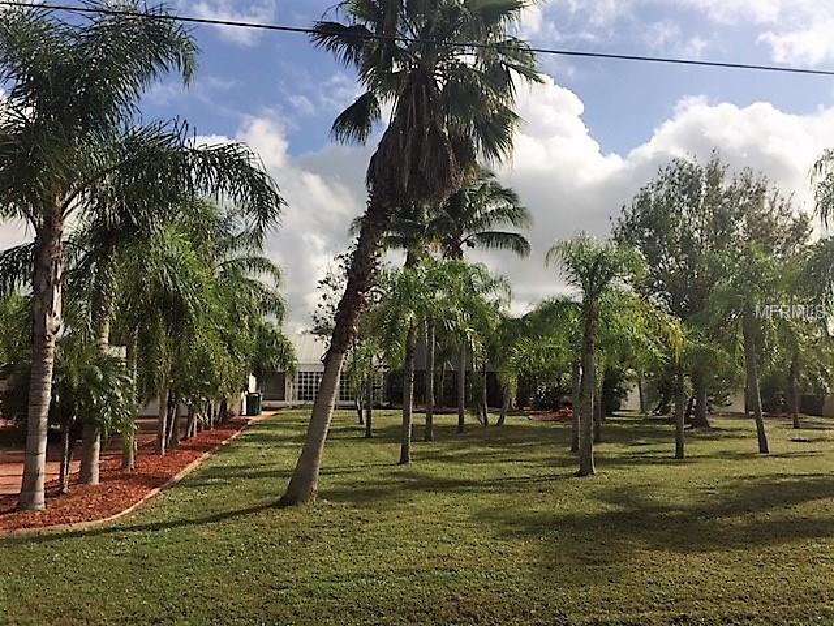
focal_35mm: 29
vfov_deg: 48.2
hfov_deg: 61.7
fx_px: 699
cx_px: 417
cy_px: 313
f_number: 2.2
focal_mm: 4.15
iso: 32
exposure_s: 1/3968
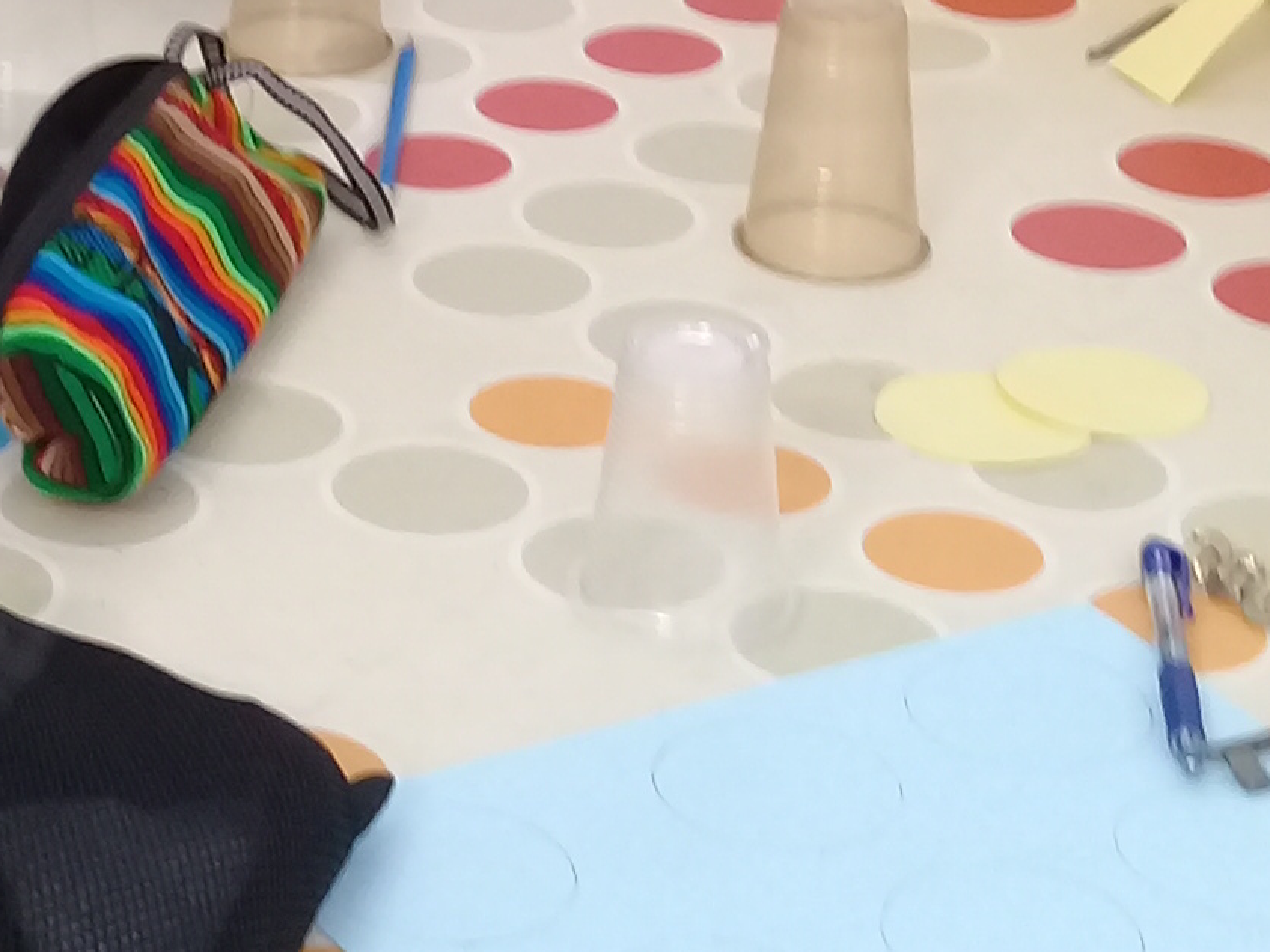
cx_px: 160
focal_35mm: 120
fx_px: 4402
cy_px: -327
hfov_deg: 16.2
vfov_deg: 12.0
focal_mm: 3.3
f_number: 2.2
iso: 64
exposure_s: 1/33
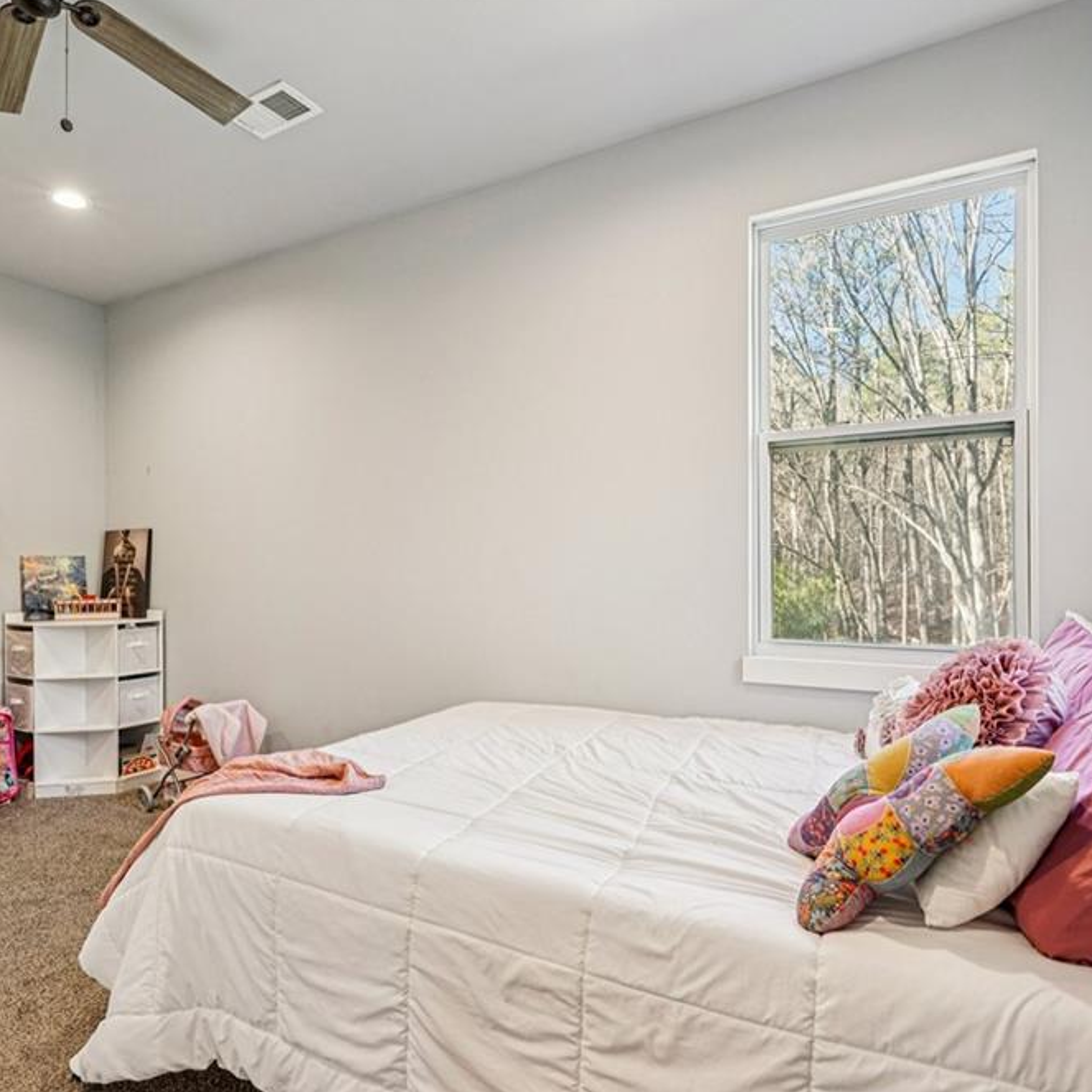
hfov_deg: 69.9
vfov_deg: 70.5
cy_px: 549
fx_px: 773
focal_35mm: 22
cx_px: 446
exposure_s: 1/20
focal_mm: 16.5
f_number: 8
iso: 800
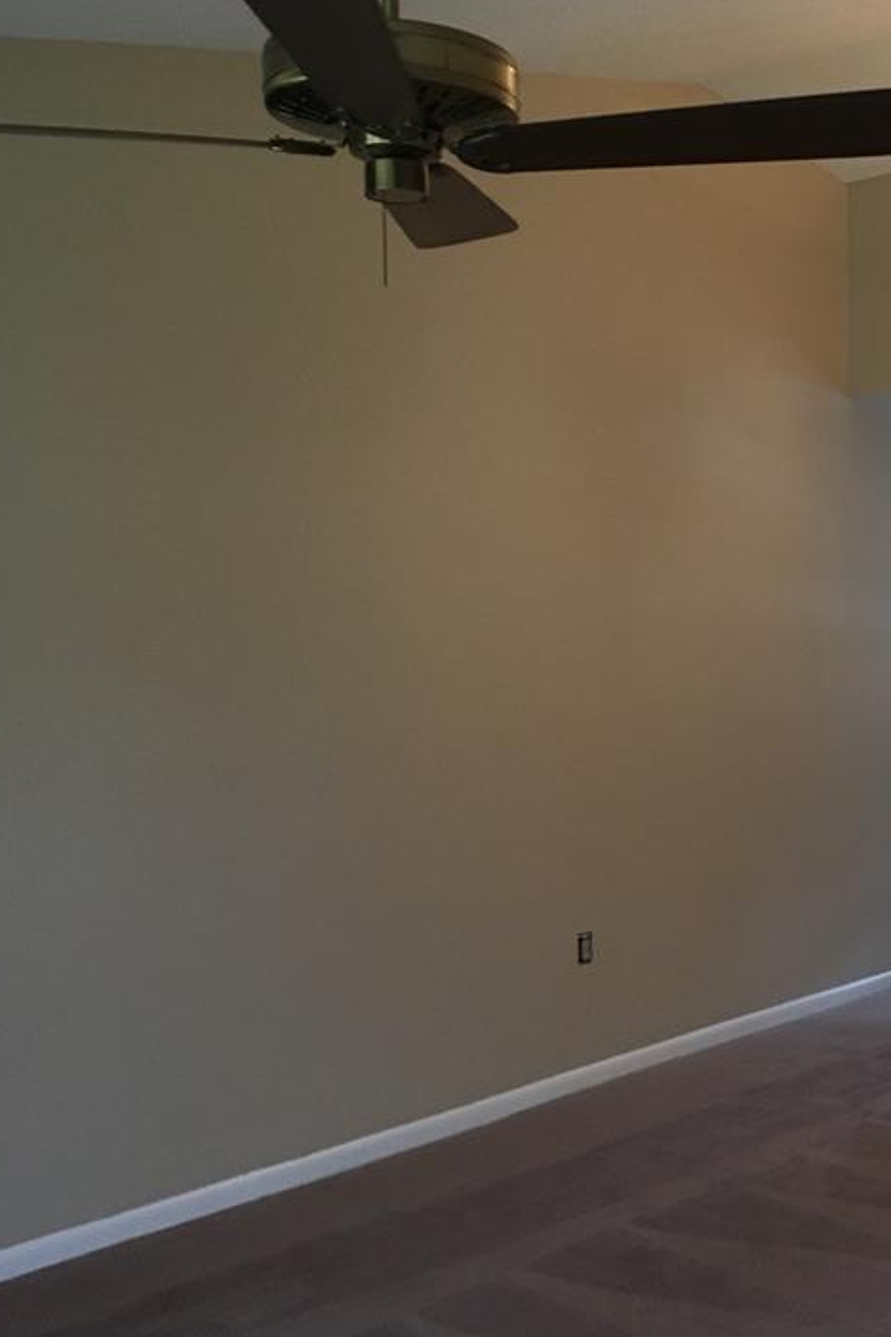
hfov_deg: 28.9
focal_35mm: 44
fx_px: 1633
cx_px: 861
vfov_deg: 44.5
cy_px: 657
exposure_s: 1/30
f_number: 2.2
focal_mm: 4.15
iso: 125
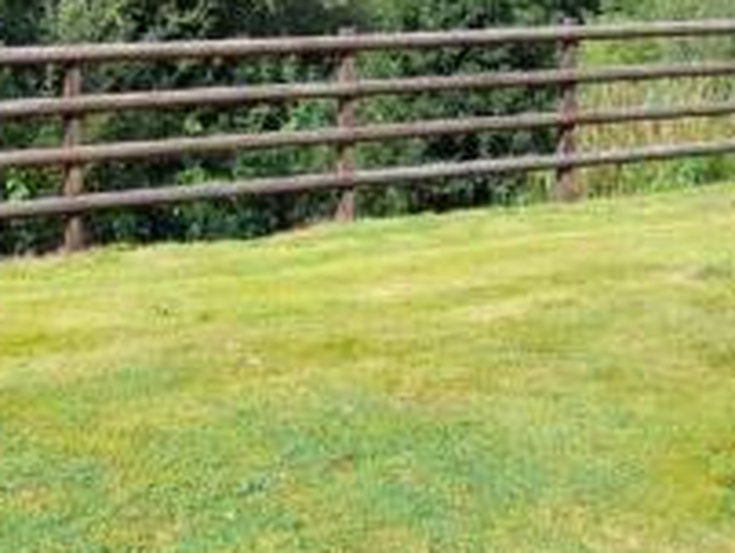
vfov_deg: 20.4
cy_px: 173
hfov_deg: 26.7
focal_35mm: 72
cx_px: 191
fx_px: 1531
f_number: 2
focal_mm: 4.6
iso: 20
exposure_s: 1/398
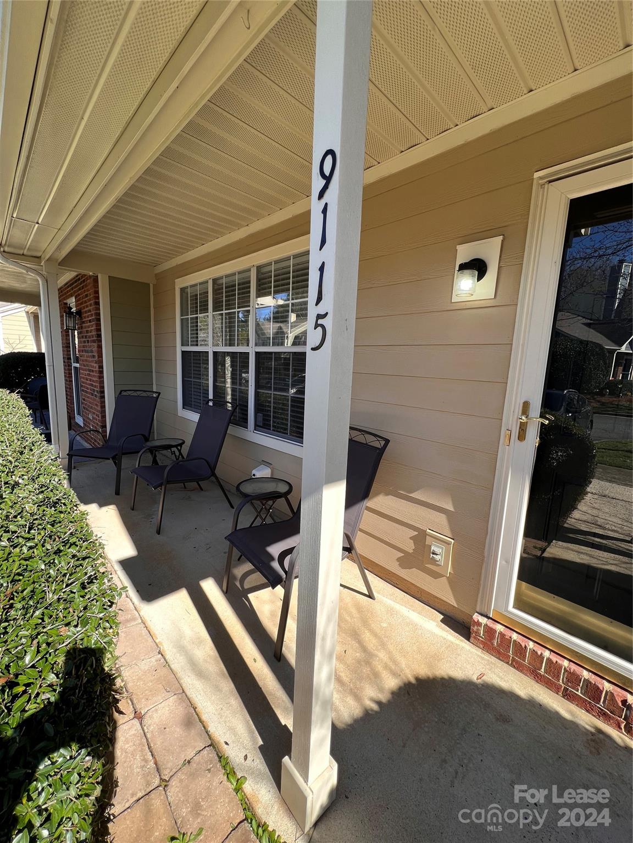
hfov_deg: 89.9
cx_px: 316
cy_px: 422
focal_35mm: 13
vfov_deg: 106.2
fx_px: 317
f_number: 1.8
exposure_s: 1/407
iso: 32
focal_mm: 1.57
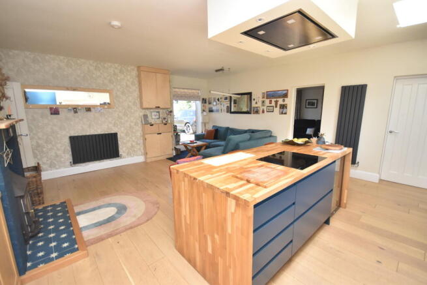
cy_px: 142
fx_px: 178
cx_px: 214
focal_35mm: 15
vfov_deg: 77.4
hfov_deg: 100.4
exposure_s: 1/200
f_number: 5
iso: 800
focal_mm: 10
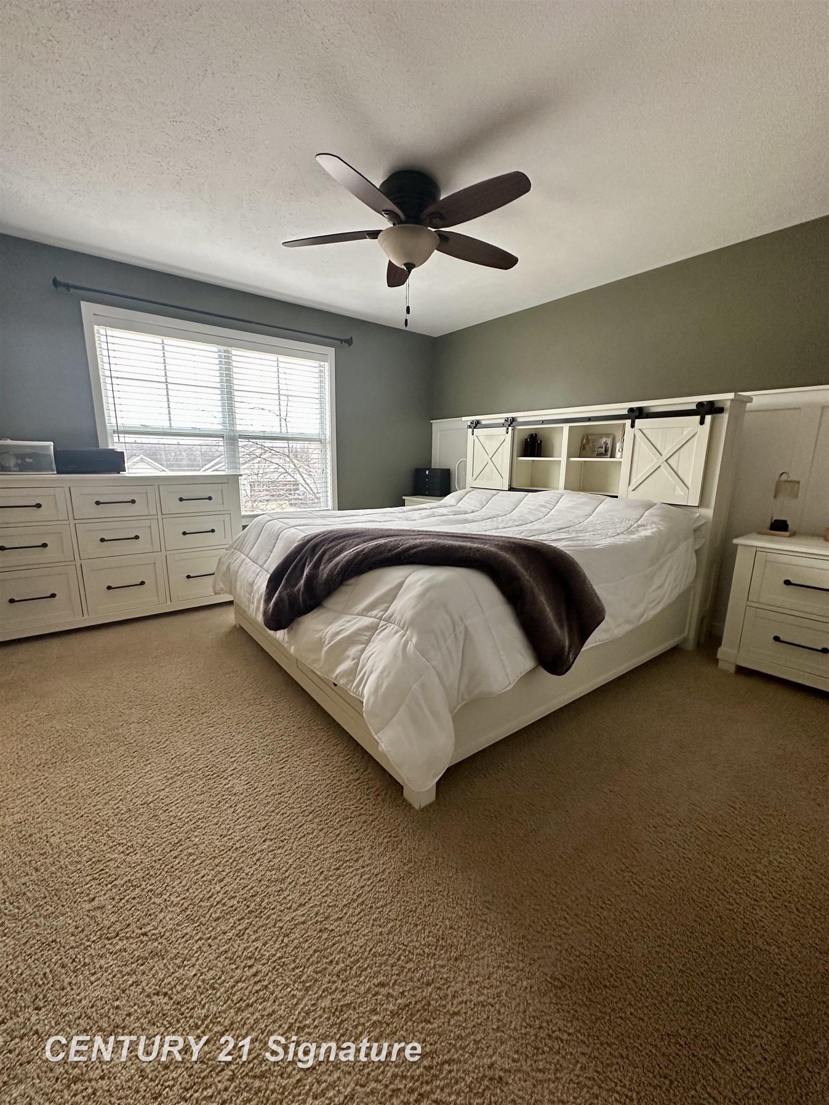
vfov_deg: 102.1
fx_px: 447
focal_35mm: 14
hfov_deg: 85.7
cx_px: 414
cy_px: 552
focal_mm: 2.22
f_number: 2.2
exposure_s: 1/60
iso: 400
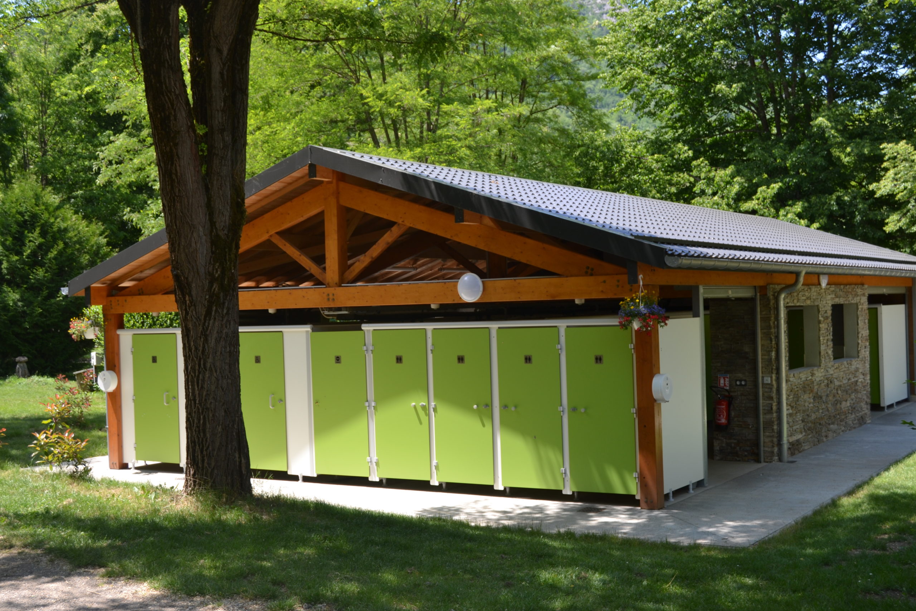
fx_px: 1145
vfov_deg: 29.9
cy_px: 306
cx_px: 458
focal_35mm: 45
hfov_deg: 43.6
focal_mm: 30
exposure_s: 1/160
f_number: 6.3
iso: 100
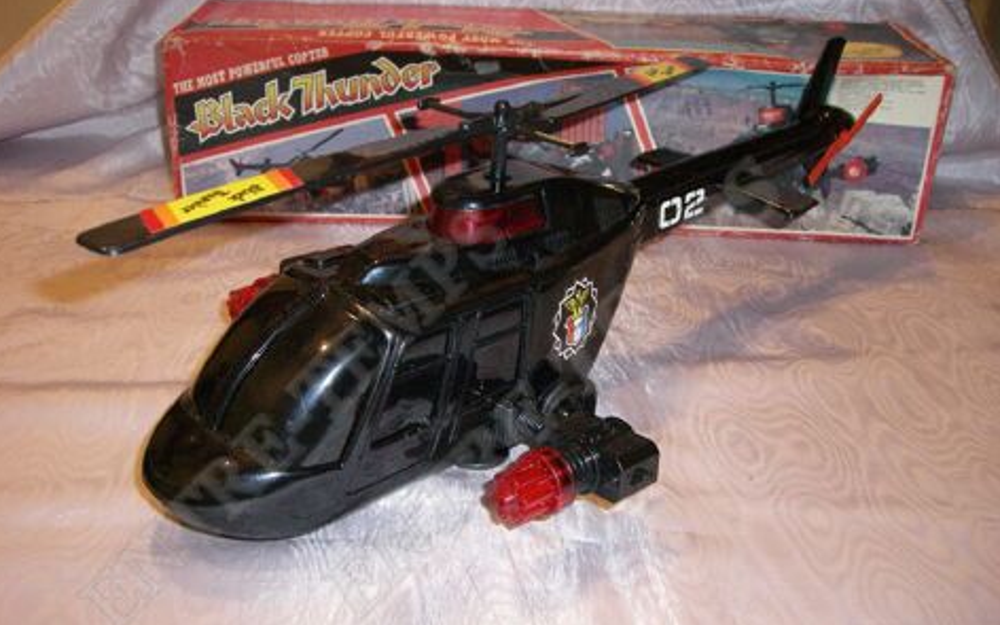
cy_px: 320
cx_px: 496
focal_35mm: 41
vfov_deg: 31.2
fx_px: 1117
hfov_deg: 48.2
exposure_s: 1/50
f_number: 2.7
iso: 400
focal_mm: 6.2
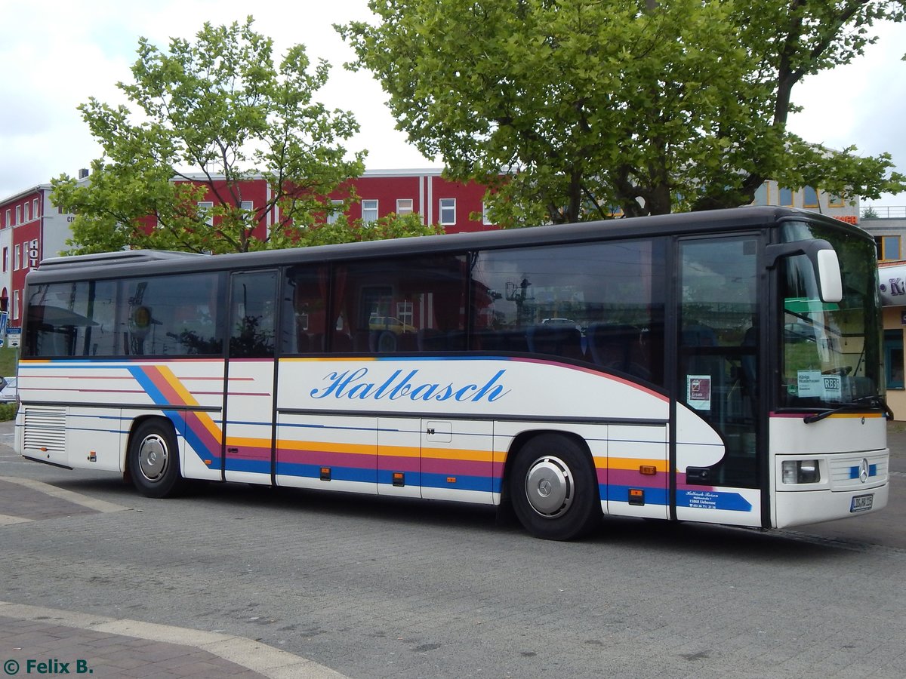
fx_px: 890
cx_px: 453
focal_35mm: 34
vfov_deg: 41.8
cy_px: 340
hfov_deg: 54.0
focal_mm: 6.1
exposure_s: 1/1250
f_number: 3.3
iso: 125
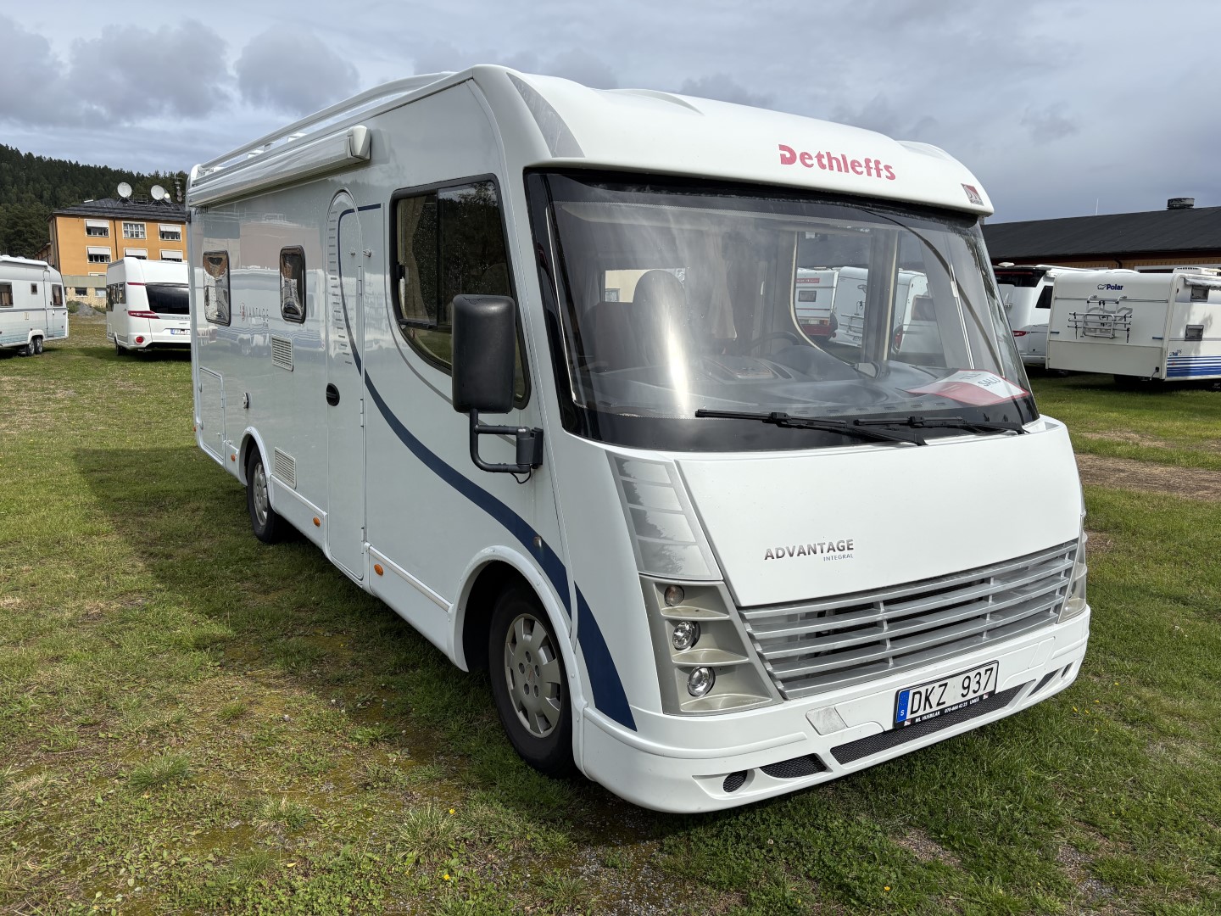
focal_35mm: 26
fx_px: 917
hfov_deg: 67.3
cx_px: 610
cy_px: 458
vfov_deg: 53.1
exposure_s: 1/4630
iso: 50
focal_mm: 5.96
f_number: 1.6
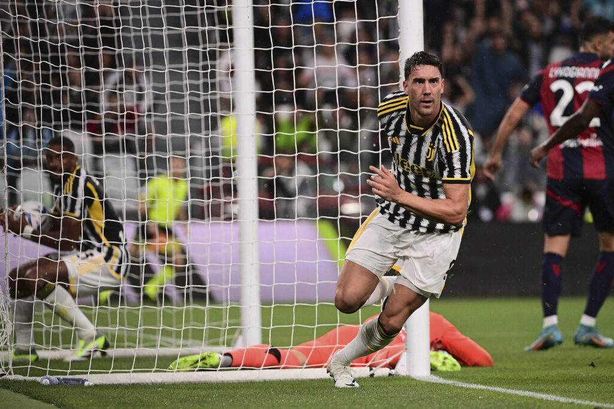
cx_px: 307
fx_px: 4946
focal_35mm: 290
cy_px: 204
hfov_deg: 7.1
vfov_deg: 4.7
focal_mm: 290
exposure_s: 1/1250
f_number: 4
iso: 2500
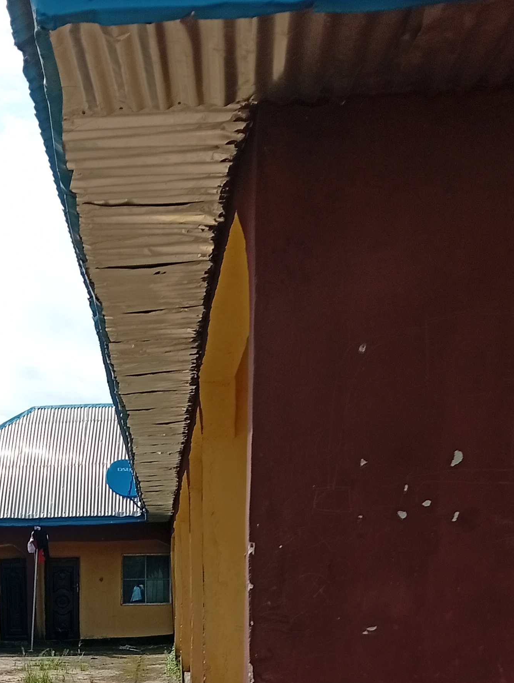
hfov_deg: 23.3
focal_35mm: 62
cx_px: 83
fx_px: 1224
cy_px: 722
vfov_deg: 28.7
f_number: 1.8
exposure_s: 1/533
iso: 50
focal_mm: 3.98
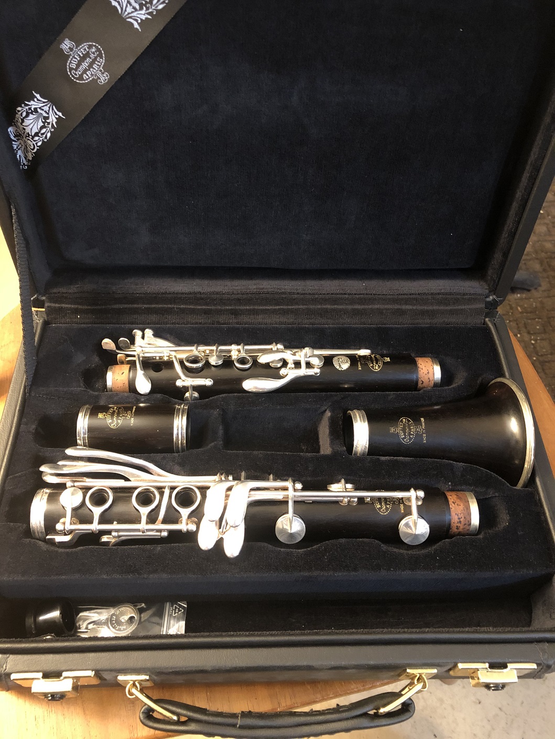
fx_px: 599
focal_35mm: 28
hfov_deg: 49.7
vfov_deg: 63.4
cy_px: 370
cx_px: 278
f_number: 1.8
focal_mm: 3.99
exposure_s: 1/4
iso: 100
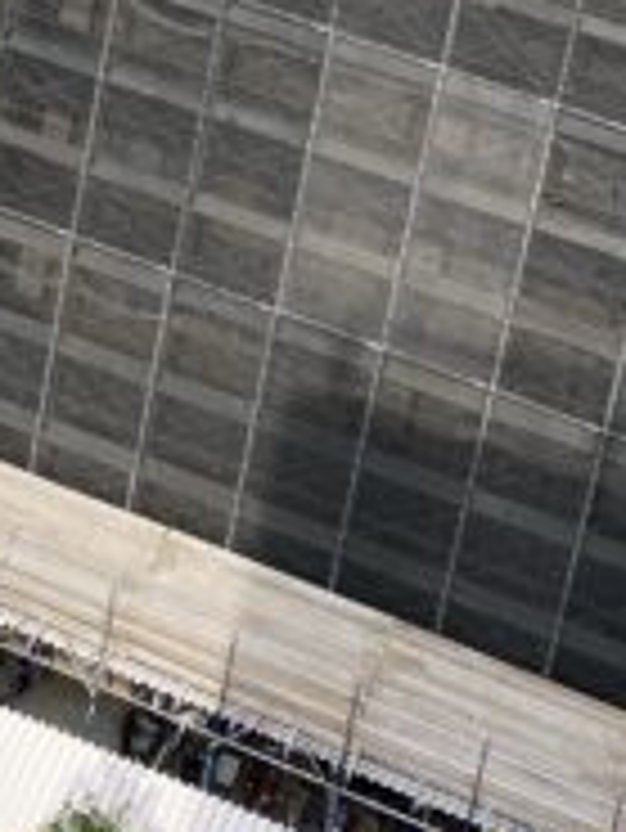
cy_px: -544
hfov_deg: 16.4
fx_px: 2168
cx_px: 203
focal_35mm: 90
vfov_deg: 18.3
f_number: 1.8
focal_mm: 4.25
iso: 32
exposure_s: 1/1272
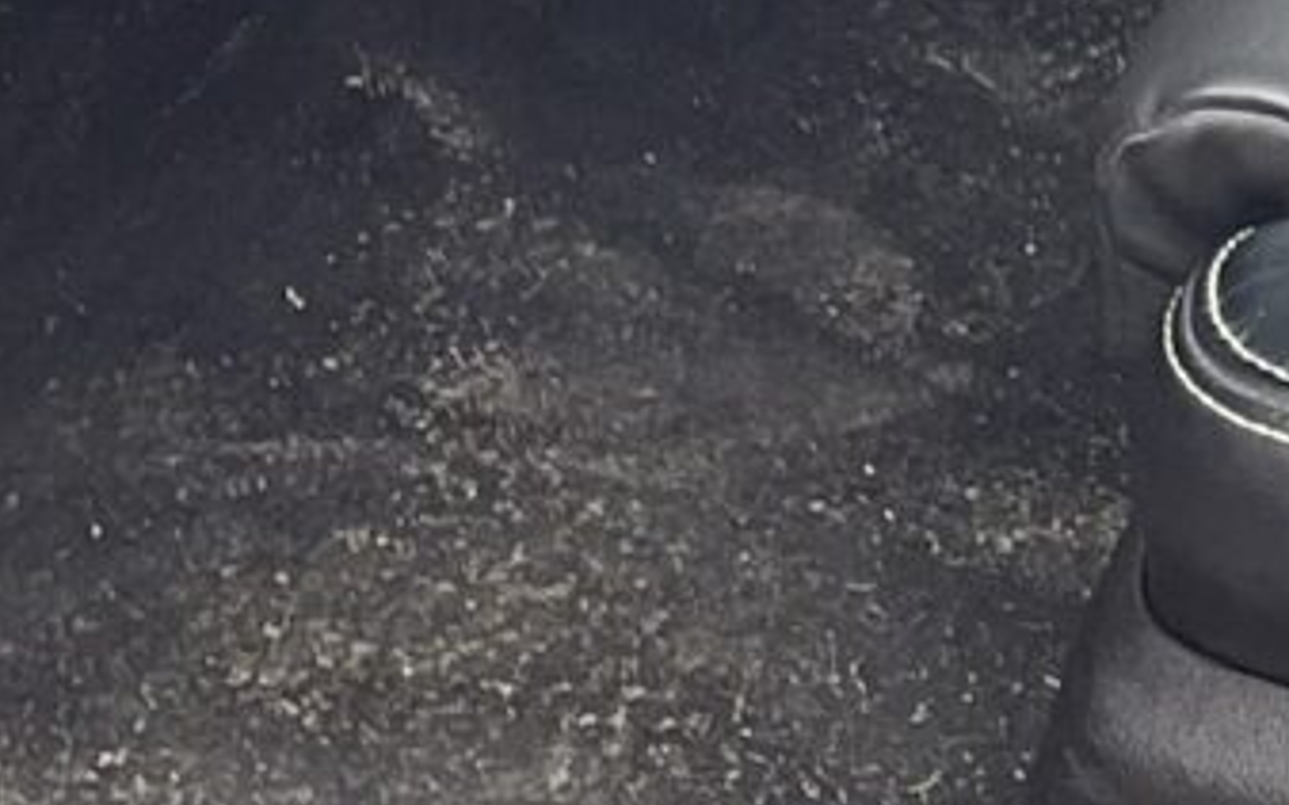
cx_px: 2616
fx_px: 7340
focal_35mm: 209
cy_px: -1423
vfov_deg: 5.9
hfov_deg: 9.4
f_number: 1.6
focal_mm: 4.2
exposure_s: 1/121
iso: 40
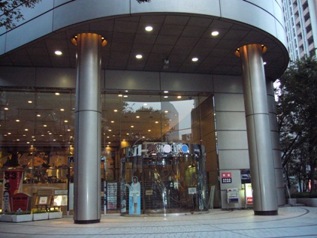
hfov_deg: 52.6
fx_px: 321
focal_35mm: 35
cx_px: 158
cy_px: 119
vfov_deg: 40.7
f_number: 2.8
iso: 400
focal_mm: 5.8
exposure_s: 1/60
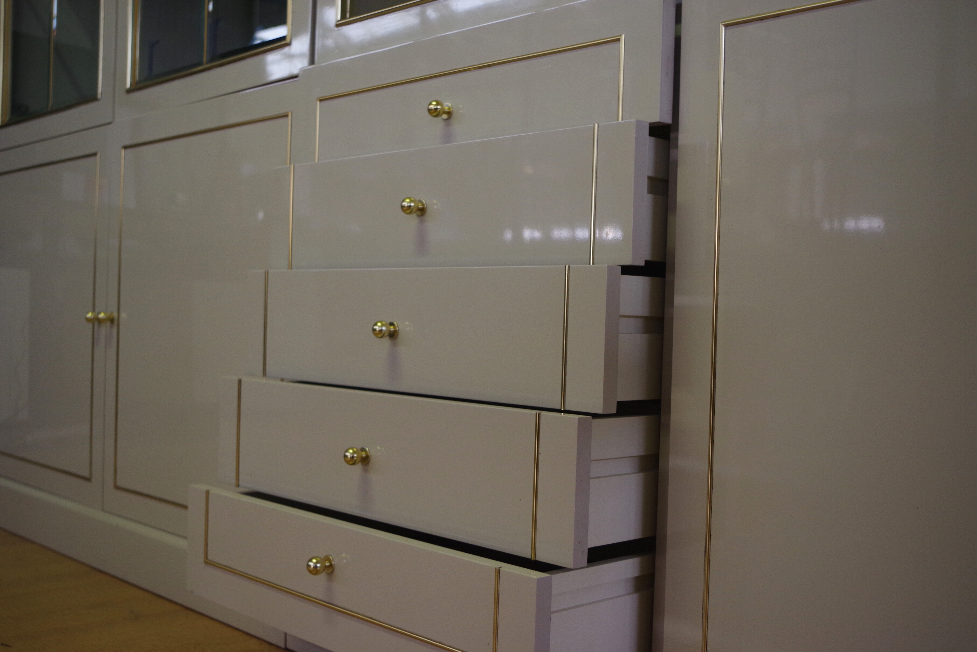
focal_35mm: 42
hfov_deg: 46.4
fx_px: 1140
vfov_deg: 31.9
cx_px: 488
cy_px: 326
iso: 800
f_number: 4
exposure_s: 1/60
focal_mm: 28.13
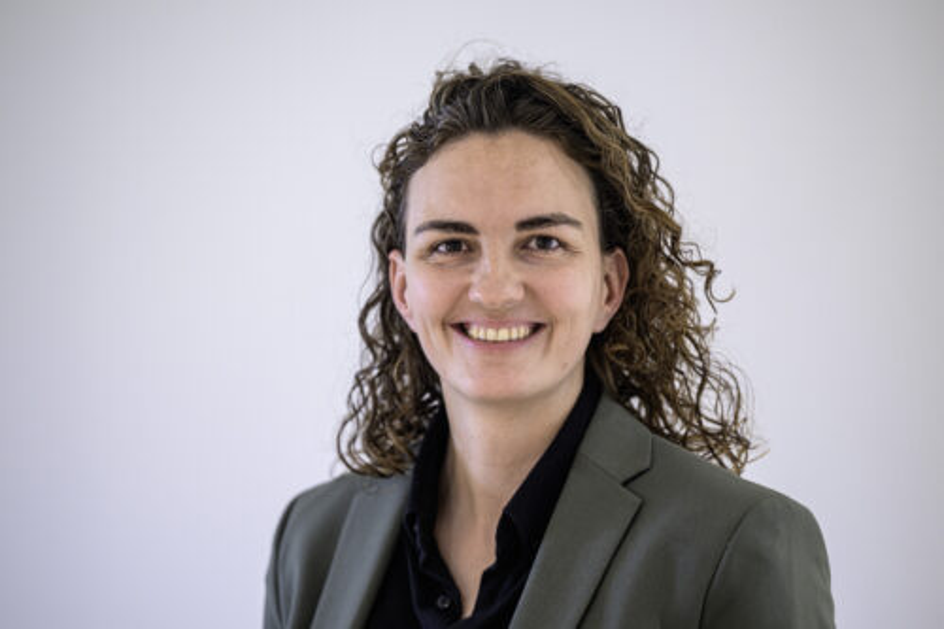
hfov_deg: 12.5
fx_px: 4325
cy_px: 314
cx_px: 472
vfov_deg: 8.3
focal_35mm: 165
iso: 640
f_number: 2.8
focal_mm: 165
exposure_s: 1/40
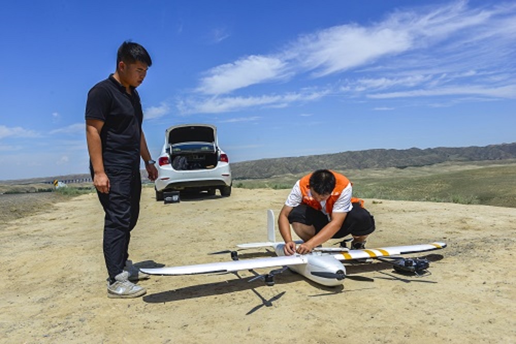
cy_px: 172
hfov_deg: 65.5
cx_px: 258
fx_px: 401
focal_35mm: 28
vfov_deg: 46.4
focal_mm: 28
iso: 100
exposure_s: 1/400
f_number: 8
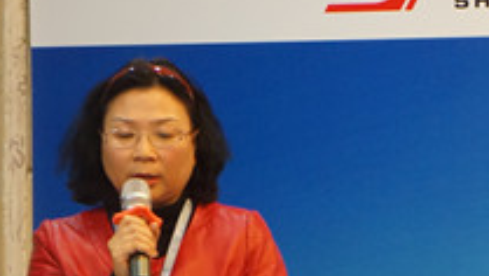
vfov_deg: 4.4
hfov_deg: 7.8
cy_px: 218
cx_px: 438
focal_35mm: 275
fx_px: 3569
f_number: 5.6
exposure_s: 1/20
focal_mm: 41
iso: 800
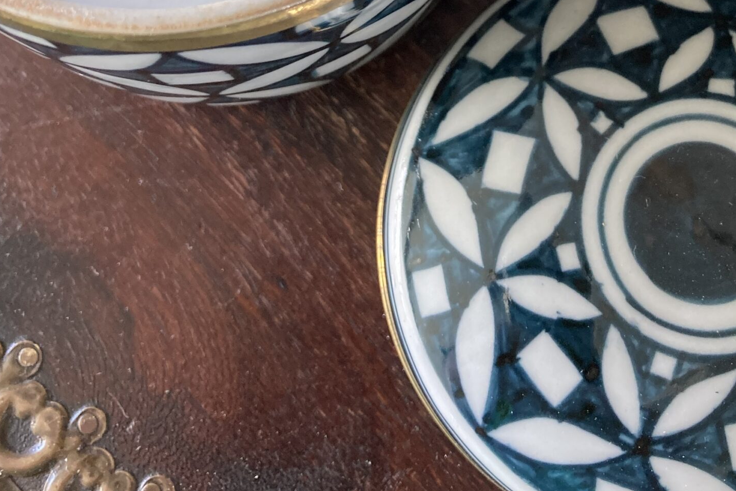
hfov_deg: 38.0
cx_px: 446
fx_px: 1063
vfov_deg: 24.3
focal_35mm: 52
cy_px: -44
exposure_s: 1/60
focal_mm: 3.99
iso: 100
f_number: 1.8
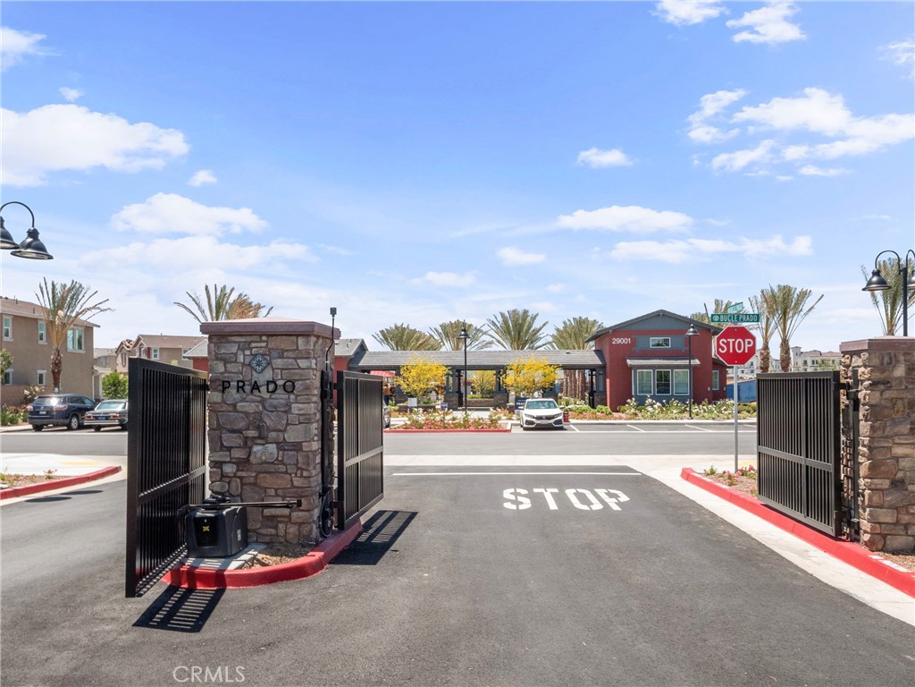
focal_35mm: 30
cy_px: 344
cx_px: 458
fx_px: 793
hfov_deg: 60.0
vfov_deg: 46.8
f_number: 7.1
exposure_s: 1/1250
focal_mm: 15
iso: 640
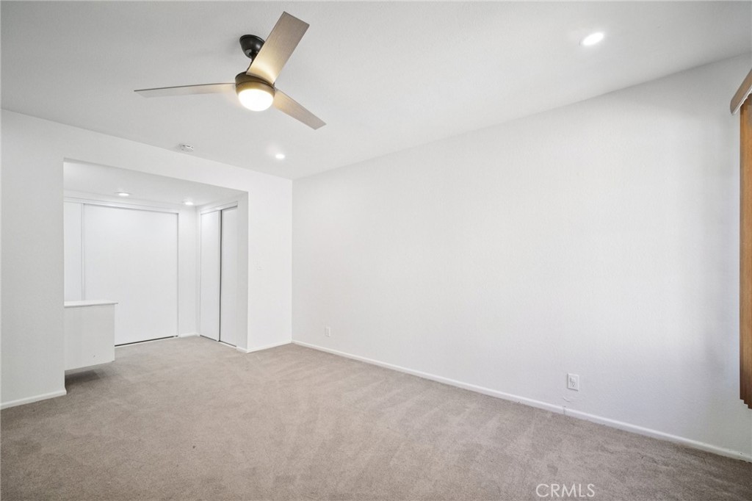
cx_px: 376
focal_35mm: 14
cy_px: 250
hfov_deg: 104.3
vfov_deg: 81.2
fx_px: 292
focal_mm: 9
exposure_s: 1/25
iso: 320
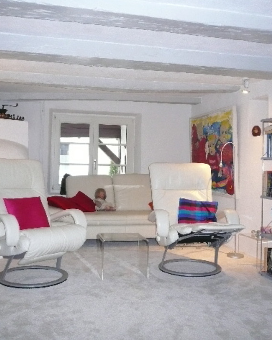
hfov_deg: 40.1
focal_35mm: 37
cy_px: 170
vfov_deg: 49.1
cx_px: 130
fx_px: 372
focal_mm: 4.6
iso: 320
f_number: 2.8
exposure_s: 1/30
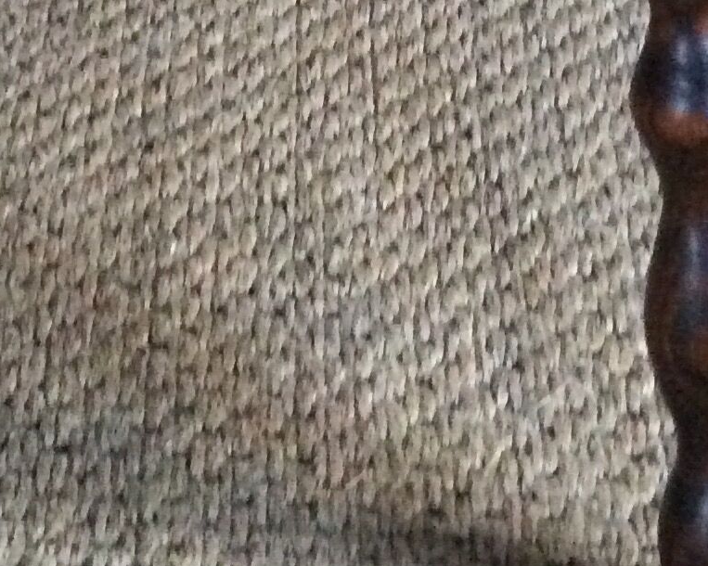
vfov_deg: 14.1
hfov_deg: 18.1
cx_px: 264
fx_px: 2221
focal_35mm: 106
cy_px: -112
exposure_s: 1/17
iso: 640
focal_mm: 3.3
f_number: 2.4
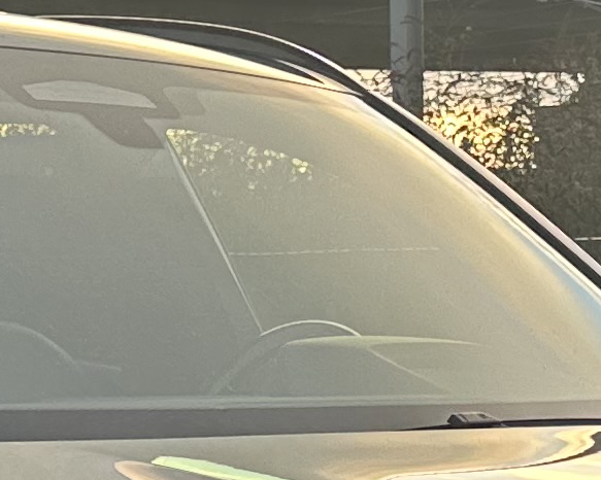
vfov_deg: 9.2
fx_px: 2881
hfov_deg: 11.9
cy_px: 779
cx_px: 355
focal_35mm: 162
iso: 100
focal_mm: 6.86
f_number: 1.78
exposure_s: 1/489
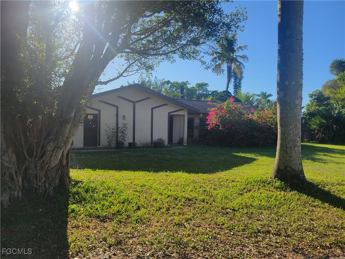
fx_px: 259
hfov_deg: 67.3
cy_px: 130
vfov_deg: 53.1
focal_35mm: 26
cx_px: 172
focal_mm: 5.4
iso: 40
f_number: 1.8
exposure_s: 1/1517
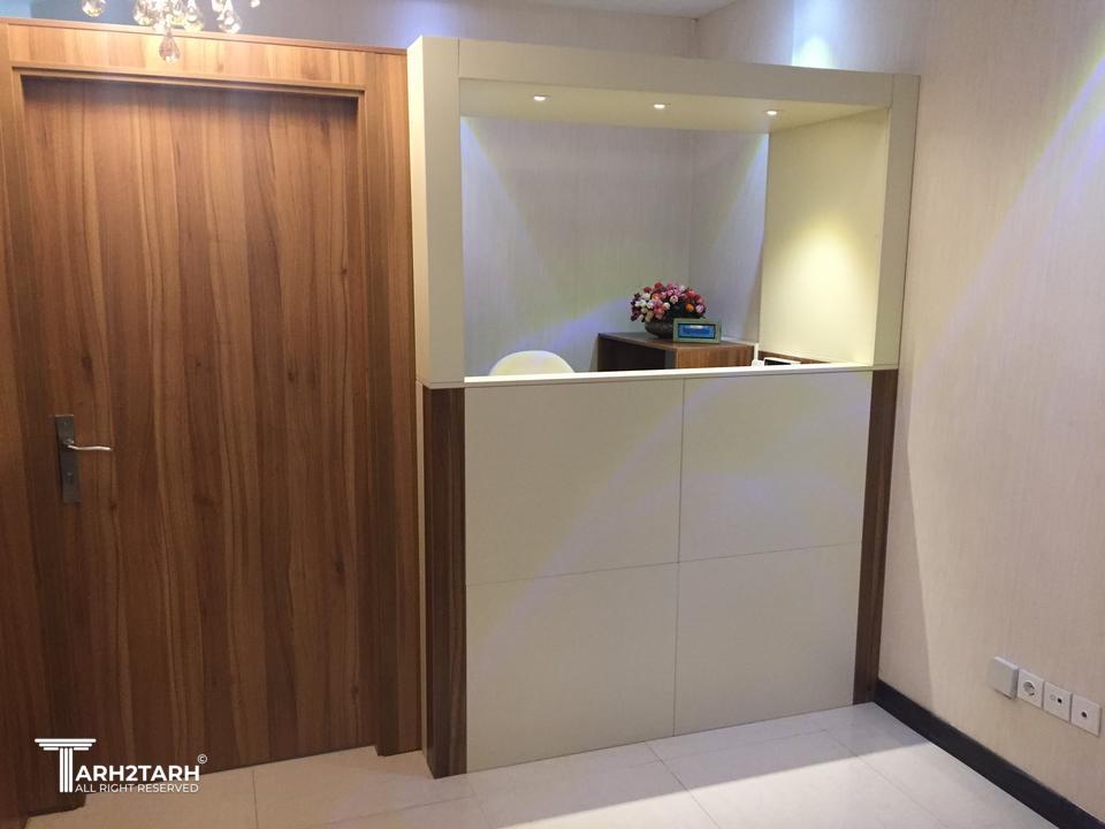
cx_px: 552
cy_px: 414
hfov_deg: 61.7
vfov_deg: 48.2
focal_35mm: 29
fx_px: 926
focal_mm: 4.15
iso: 250
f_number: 2.2
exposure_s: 1/33
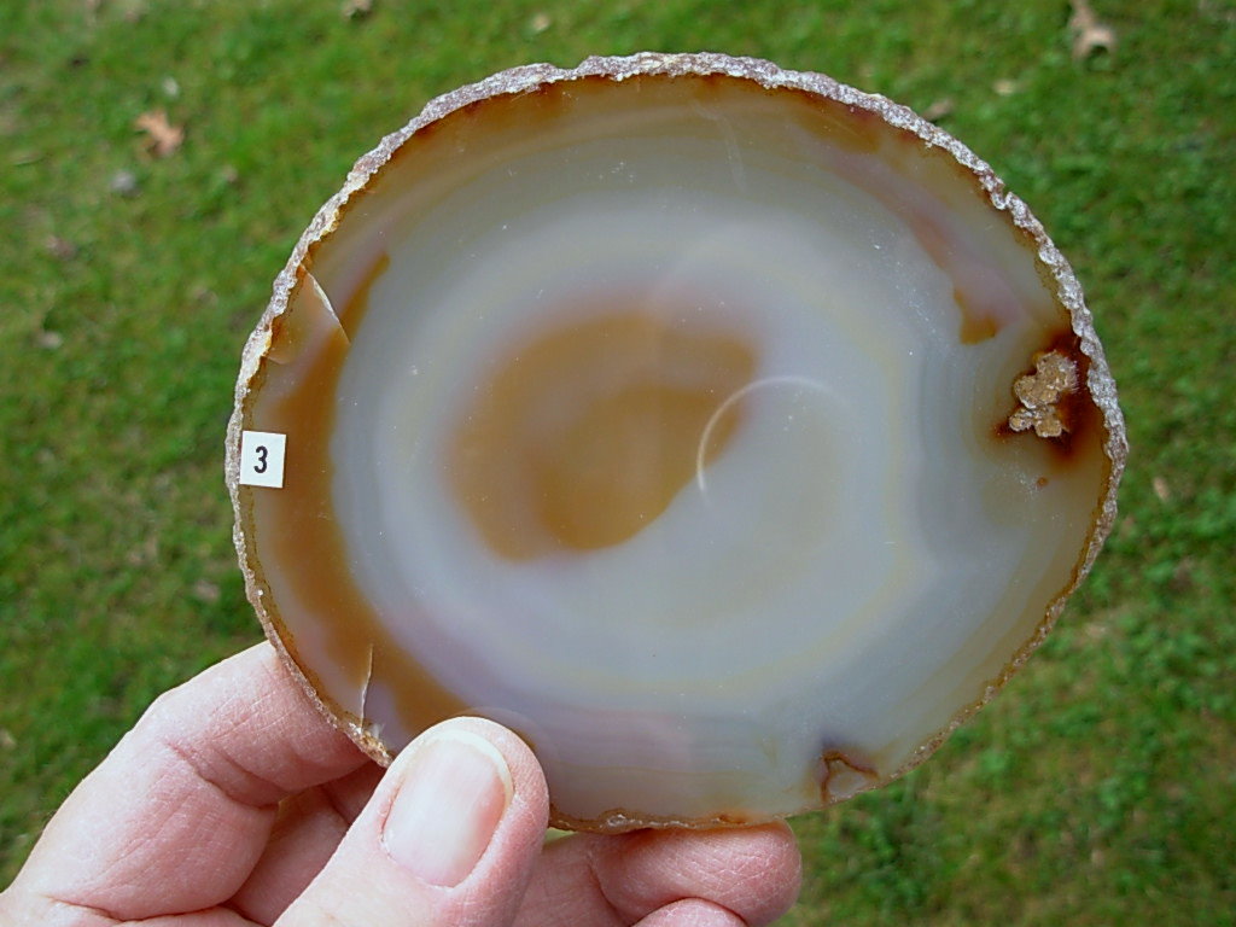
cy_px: 464
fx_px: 1357
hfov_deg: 49.0
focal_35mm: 38
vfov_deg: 37.7
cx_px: 618
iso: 50
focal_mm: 6.3
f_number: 2.9
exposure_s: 1/166
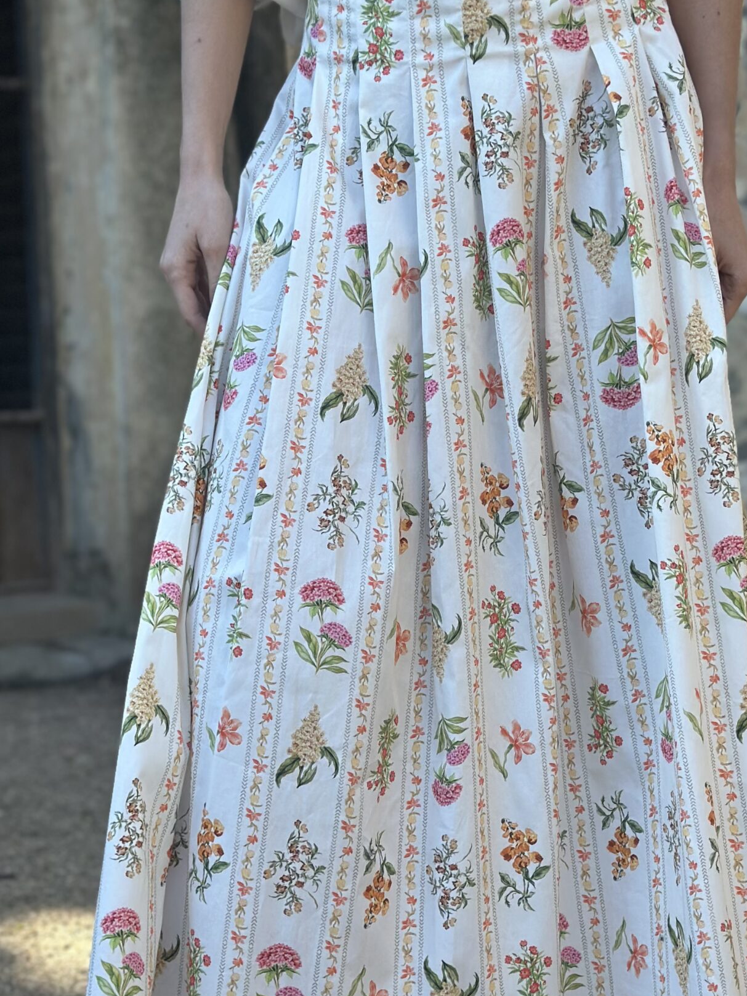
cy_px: 540
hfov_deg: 19.4
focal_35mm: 76
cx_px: 404
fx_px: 2186
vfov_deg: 25.6
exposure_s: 1/1030
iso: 80
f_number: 1.78
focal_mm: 6.86
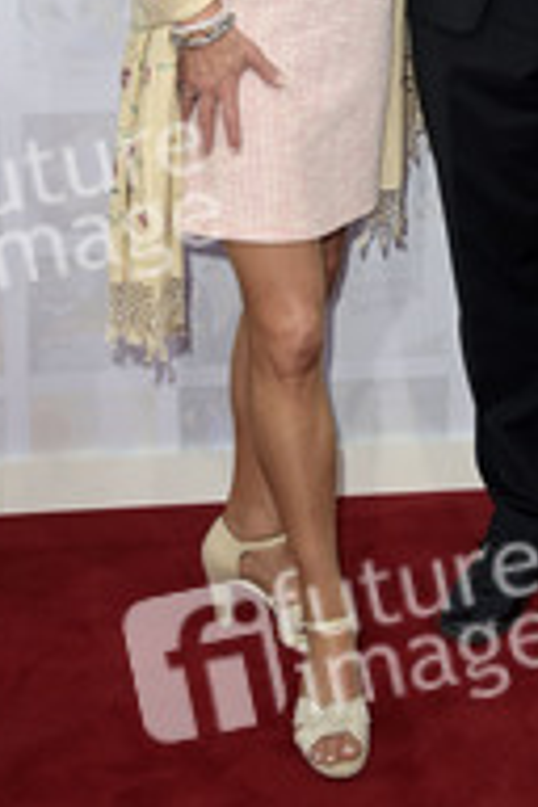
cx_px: 462
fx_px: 1771
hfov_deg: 17.1
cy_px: 13
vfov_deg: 24.6
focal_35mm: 79
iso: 640
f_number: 7.1
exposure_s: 1/200
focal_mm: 38
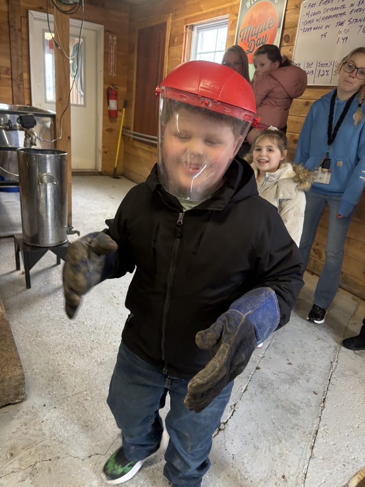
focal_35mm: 26
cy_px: 244
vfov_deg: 67.3
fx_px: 366
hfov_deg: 53.1
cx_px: 182
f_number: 1.6
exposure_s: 1/60
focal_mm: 5.96
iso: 200
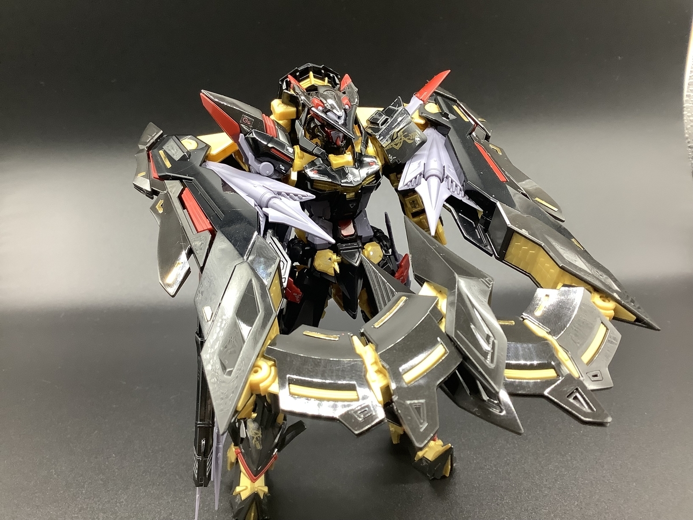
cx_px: 346
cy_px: 260
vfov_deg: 45.4
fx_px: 621
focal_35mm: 31
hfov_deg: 58.4
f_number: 2.4
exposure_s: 1/50
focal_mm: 3.3
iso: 125
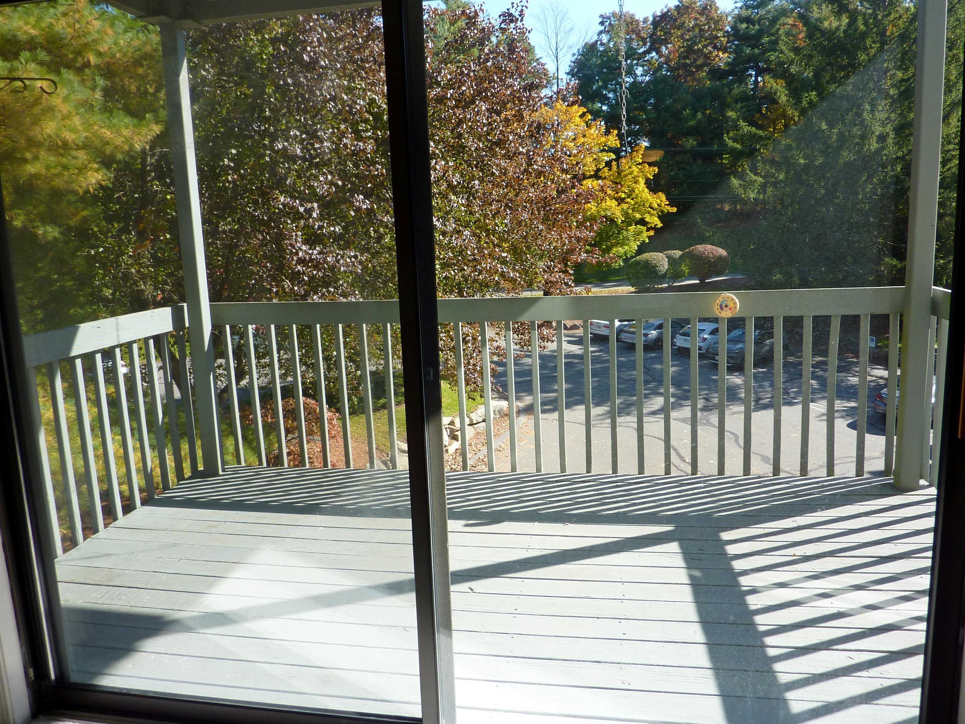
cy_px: 362
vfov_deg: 54.9
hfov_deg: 69.4
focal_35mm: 25
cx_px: 482
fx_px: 697
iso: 80
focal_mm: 4.1
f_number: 4
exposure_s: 1/160
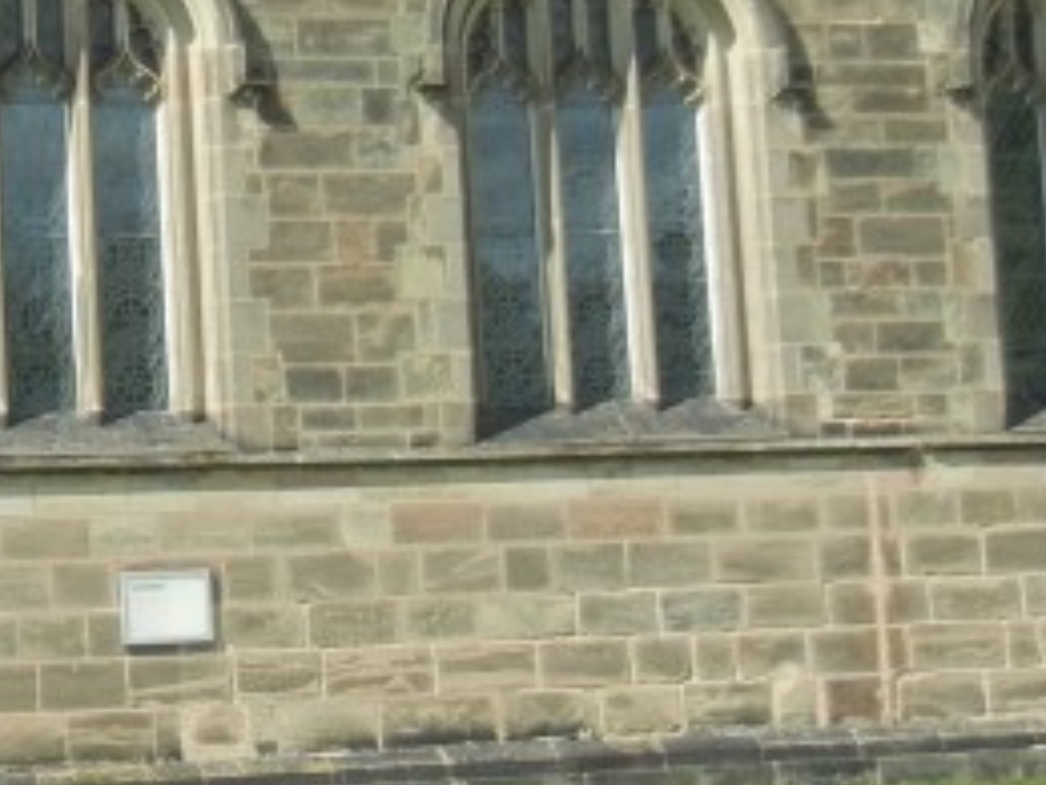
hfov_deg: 16.0
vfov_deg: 12.5
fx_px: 3566
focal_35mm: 118
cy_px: 173
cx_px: -217
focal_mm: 5.4
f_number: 7
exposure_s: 1/286
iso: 160
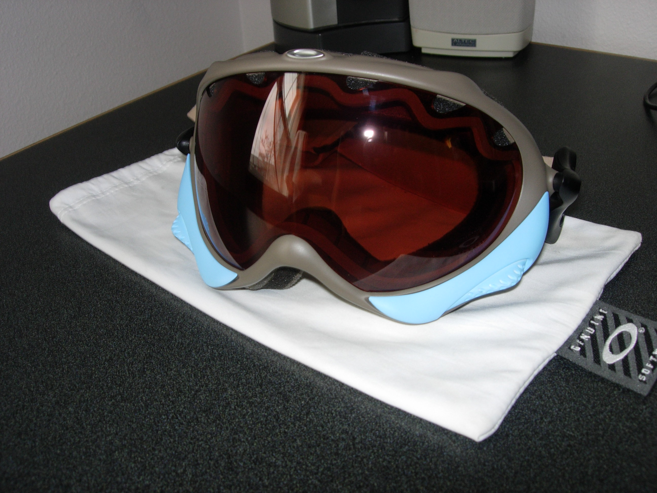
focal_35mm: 38
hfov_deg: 49.0
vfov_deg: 37.7
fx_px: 721
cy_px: 246
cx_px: 328
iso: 79
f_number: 4.8
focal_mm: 7.8
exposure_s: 1/32
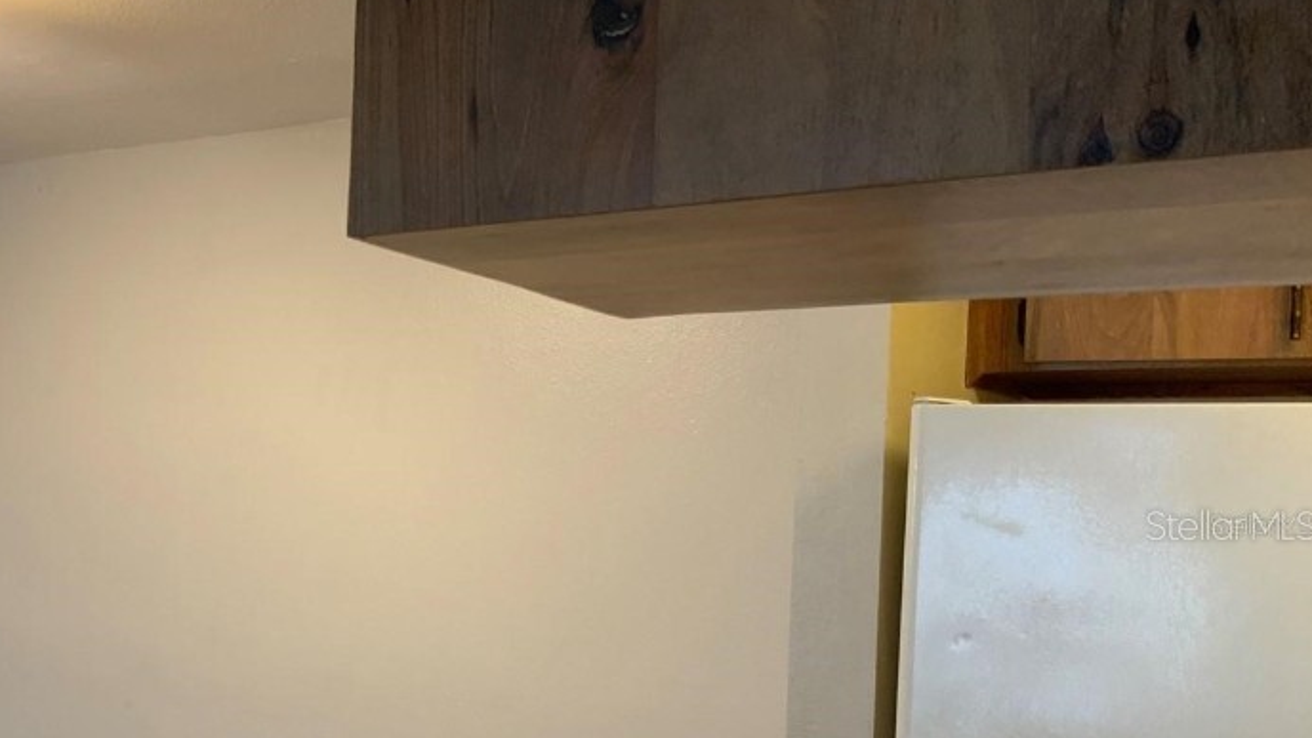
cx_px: 349
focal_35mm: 47
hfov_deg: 42.5
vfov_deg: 25.2
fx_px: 1635
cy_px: 524
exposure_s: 1/60
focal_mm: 3
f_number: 1.8
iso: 80
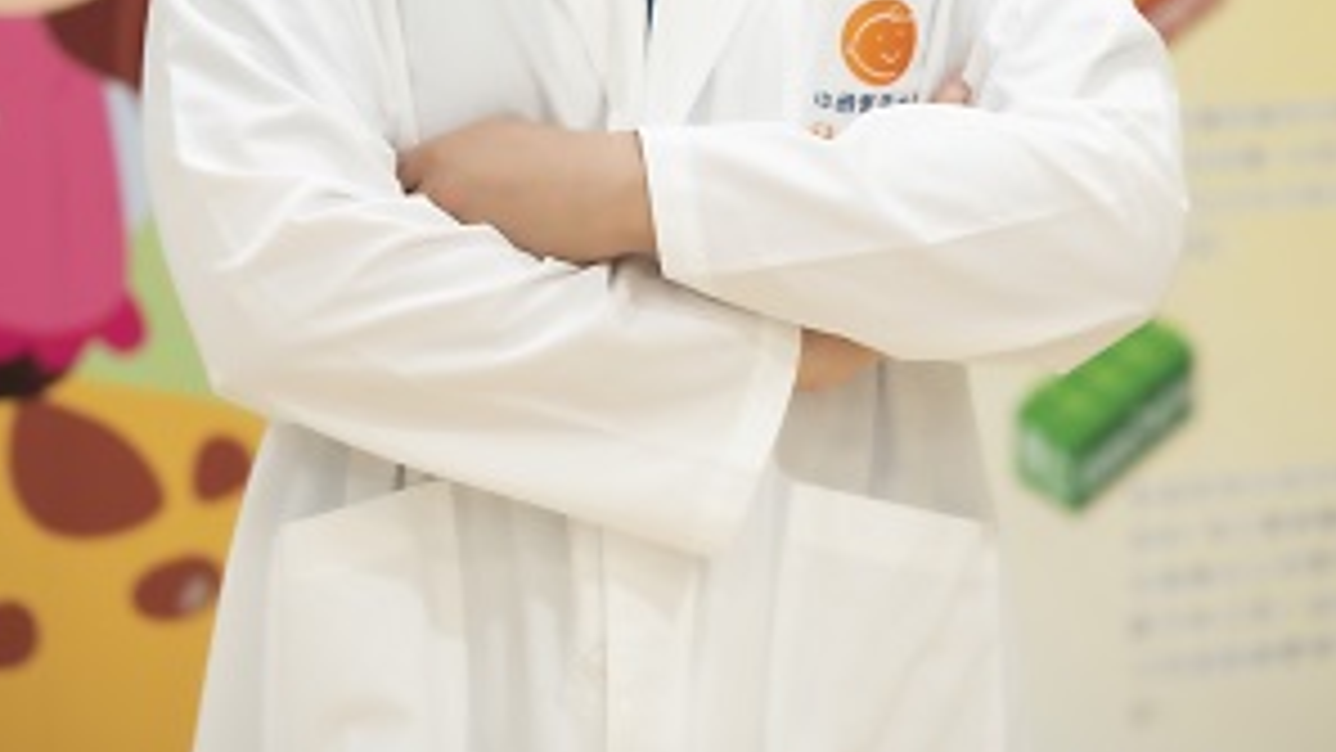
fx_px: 7297
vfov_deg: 5.9
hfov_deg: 10.5
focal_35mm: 206
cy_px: -38
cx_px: 666
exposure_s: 1/100
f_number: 4
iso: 800
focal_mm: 130
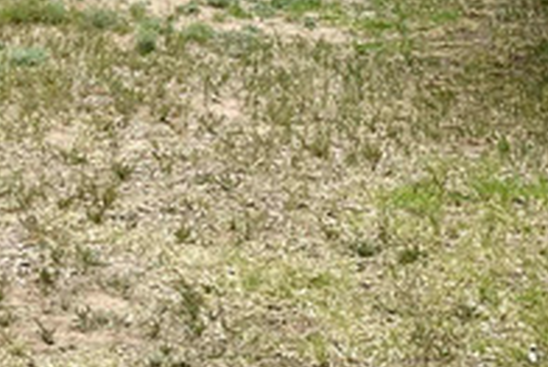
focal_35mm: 163
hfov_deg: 12.2
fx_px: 2483
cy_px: -255
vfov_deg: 8.2
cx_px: -157
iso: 64
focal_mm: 6.86
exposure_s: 1/218
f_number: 1.78
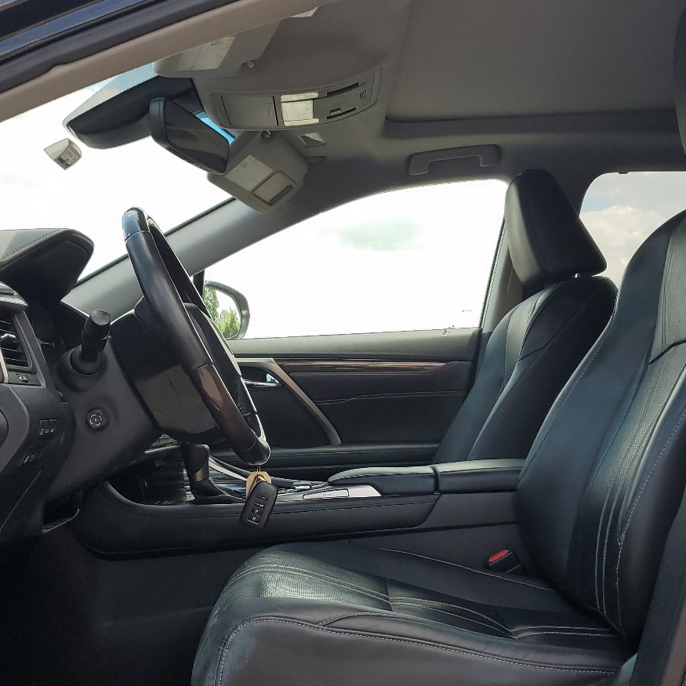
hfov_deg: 40.0
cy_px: 467
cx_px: 333
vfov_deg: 39.5
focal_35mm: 42
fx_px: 942
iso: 50
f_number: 1.5
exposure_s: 1/909
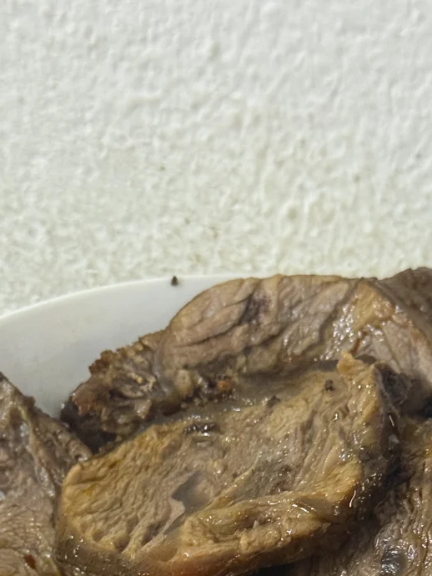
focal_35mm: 100
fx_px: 1664
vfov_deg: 19.2
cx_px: 289
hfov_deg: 14.8
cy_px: 541
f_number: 1.78
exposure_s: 1/50
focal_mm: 6.76
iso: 250
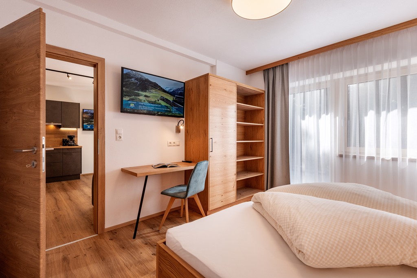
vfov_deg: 73.8
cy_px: 139
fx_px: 185
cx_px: 208
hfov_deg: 96.7
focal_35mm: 16
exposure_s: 1/40
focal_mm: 16
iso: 320
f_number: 9
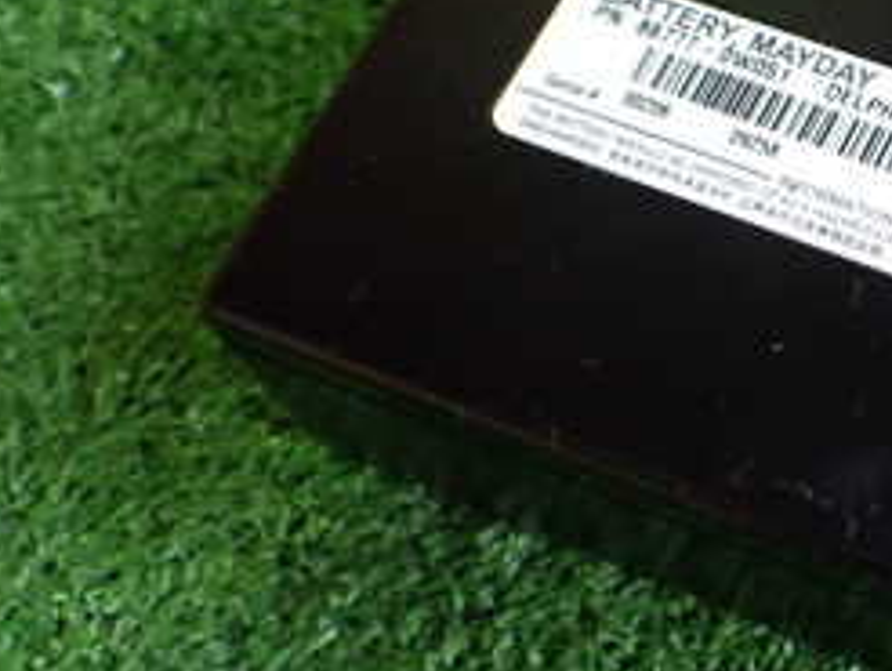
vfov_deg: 18.9
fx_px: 2012
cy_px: 305
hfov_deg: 23.5
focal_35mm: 78
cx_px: 972
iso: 800
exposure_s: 1/30
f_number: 2.4
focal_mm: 5.79
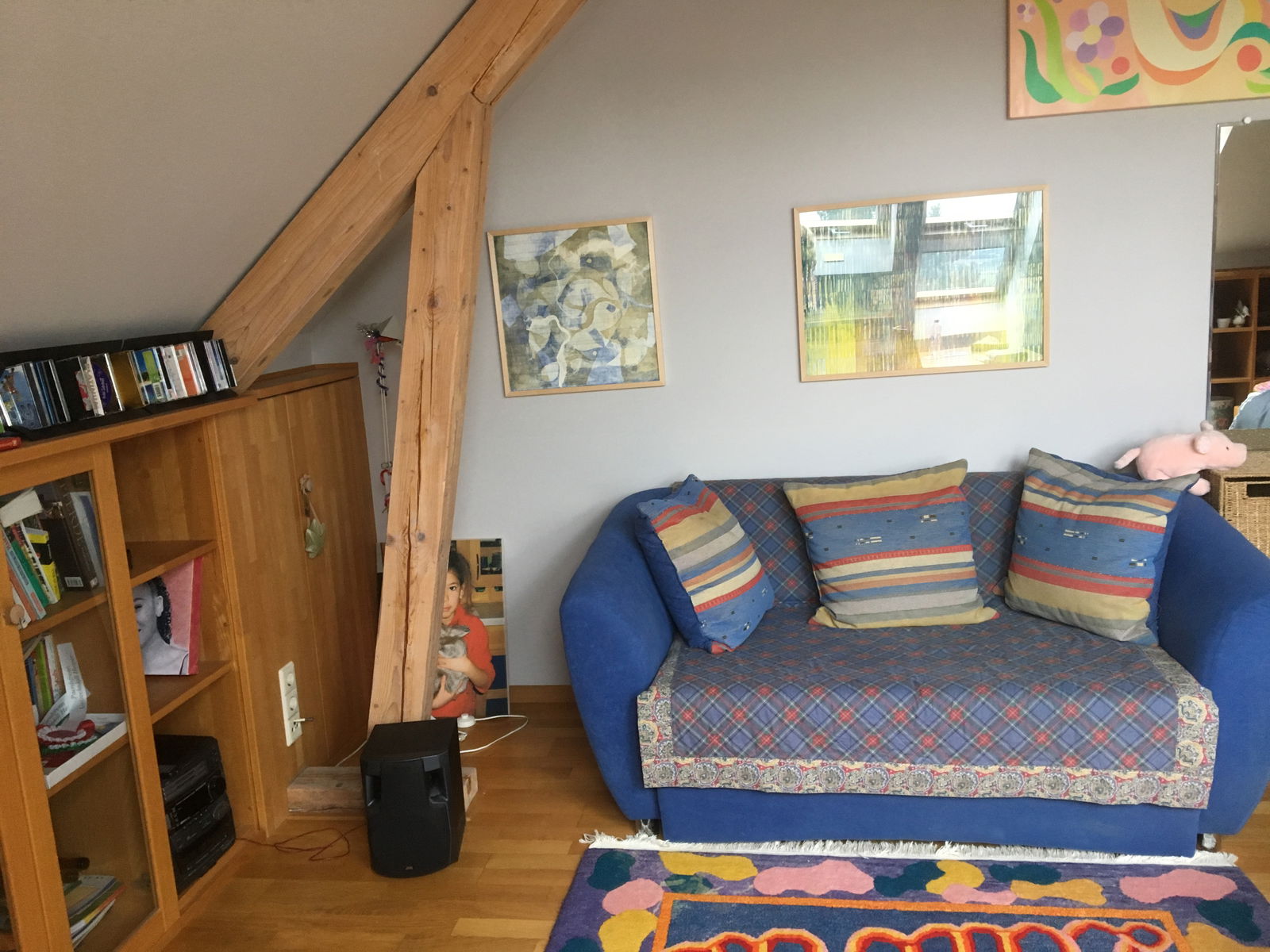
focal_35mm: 29
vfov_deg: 48.2
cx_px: 635
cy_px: 476
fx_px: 1064
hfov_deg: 61.7
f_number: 2.2
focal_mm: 4.15
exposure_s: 1/33
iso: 160
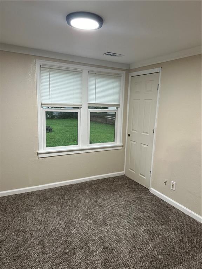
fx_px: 187
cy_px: 134
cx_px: 101
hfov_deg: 56.8
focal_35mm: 24
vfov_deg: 71.6
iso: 125
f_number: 1.78
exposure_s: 1/60
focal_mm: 6.86
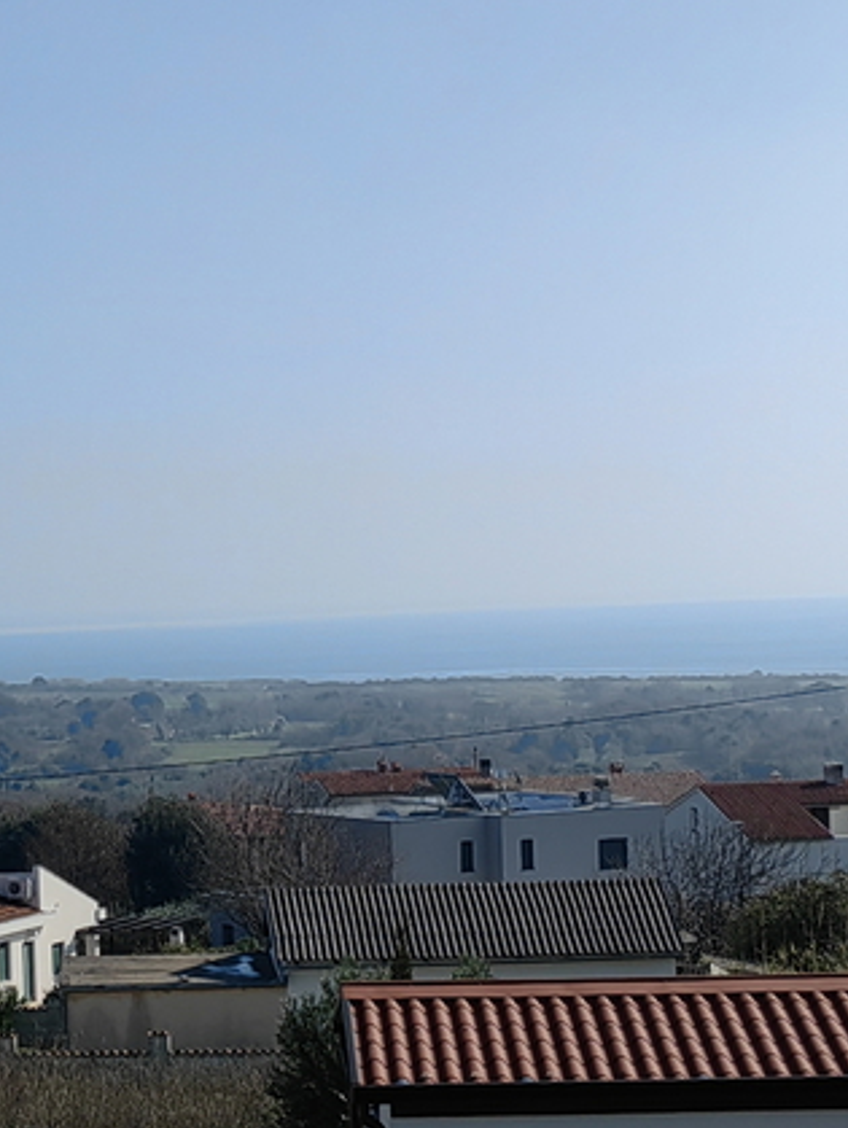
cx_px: -223
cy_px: 713
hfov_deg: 13.9
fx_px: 3359
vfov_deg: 19.0
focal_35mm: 103
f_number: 1.8
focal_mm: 5.54
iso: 50
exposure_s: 1/3460
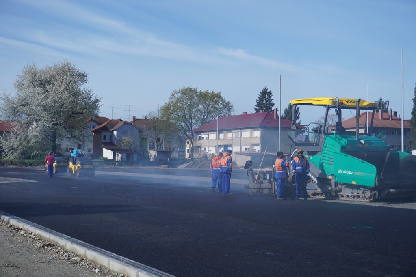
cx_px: 208
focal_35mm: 51
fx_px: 589
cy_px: 138
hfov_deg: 38.9
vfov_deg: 26.5
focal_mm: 34
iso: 100
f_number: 5
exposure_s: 1/800
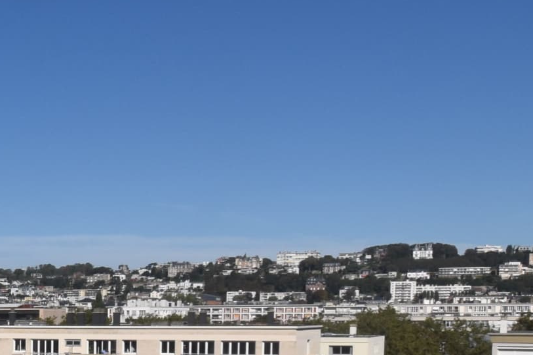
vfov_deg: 19.9
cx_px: -122
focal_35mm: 65
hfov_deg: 27.0
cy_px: 408
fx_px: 962
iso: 400
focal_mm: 11
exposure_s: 1/1600
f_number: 10
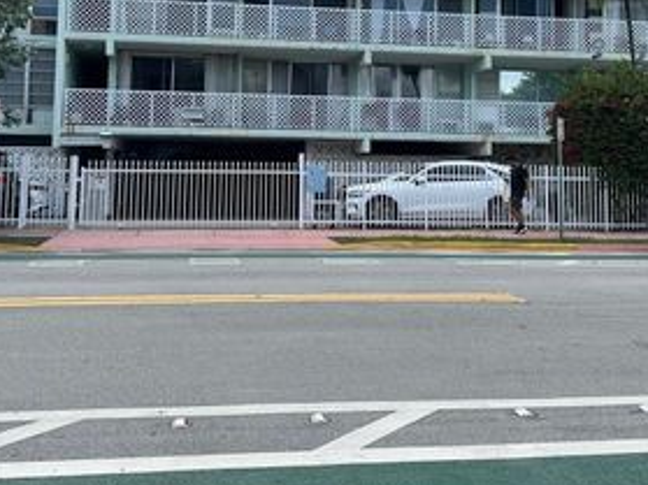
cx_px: 309
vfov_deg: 32.7
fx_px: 805
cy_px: 99
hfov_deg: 43.9
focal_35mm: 43
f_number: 1.78
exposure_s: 1/2882
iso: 80
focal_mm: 6.86
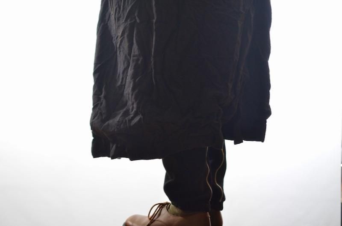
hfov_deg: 33.5
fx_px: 569
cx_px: 171
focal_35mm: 60
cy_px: 113
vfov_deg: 22.5
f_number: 3.2
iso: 800
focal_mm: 40
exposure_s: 1/40
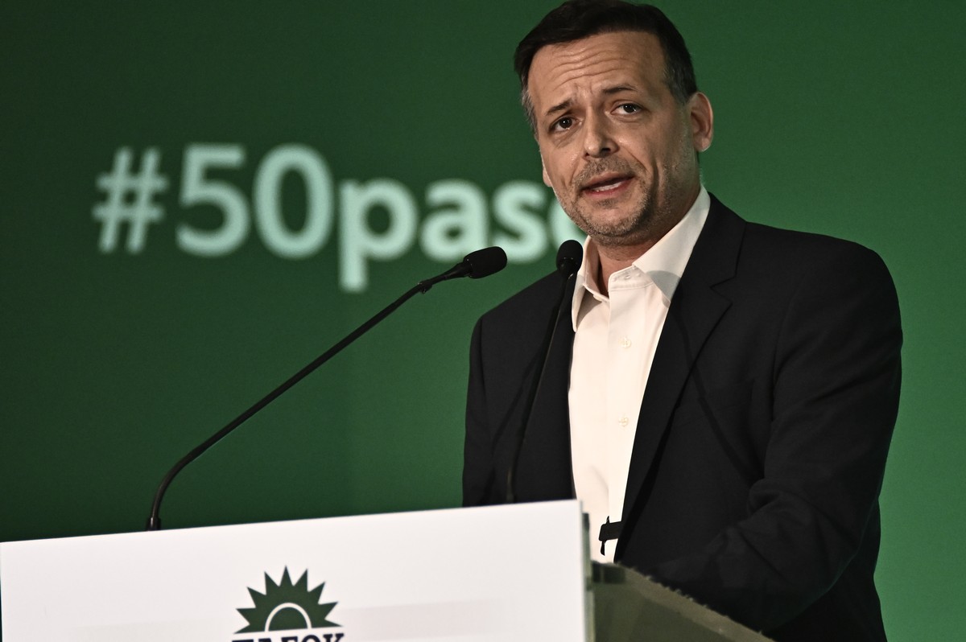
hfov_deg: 5.1
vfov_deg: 3.4
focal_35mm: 405
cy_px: 321
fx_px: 10858
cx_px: 483
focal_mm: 270
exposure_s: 1/200
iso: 4000
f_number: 3.2
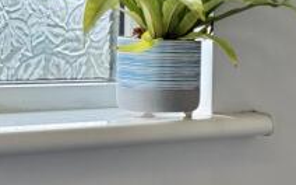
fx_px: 1128
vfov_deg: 9.3
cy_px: 92
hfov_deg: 14.4
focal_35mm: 140
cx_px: 380
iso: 80
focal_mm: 6.76
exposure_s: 1/333
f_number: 1.78
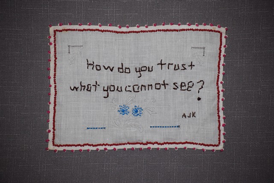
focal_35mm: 158
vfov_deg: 8.7
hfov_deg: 13.0
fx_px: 1198
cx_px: 137
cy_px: 92
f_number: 4.5
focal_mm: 105
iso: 1800
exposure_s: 1/60
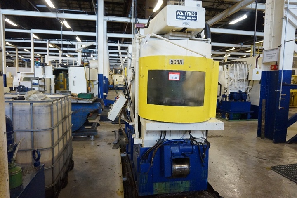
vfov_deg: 53.1
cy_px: 99
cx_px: 148
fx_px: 198
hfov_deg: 73.7
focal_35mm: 24
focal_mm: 16
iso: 2500
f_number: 3.5
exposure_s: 1/160
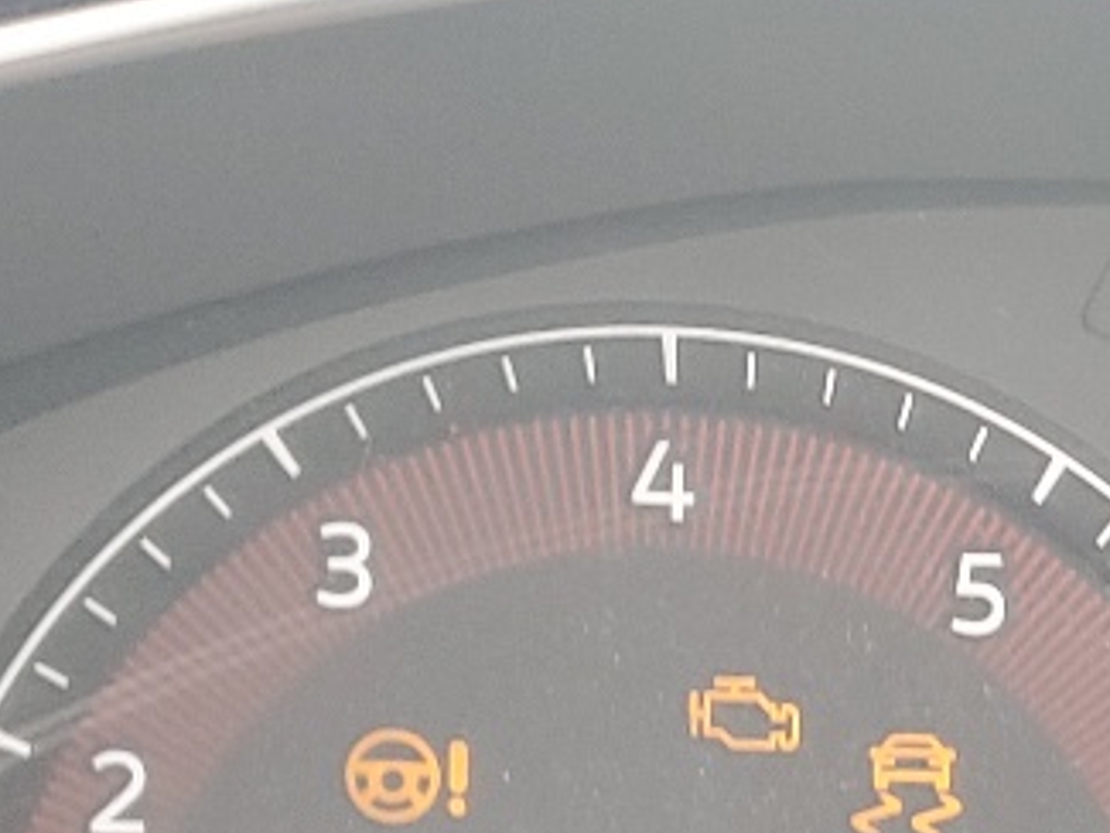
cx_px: 1769
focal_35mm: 128
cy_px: 857
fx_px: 4106
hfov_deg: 14.2
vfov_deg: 11.5
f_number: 1.5
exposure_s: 1/120
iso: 64
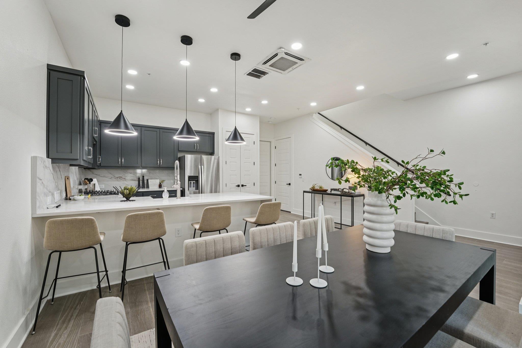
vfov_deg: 78.8
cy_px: 174
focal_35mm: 15
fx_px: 212
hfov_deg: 101.9
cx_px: 261
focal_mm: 14.6
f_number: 8
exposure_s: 1/25
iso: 400
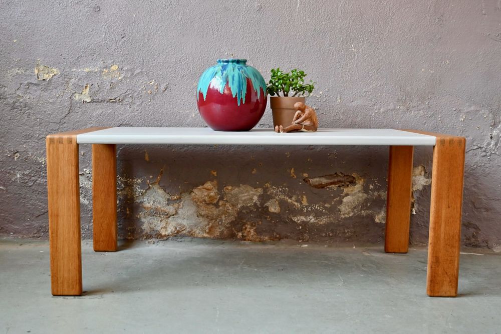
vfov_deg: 31.2
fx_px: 598
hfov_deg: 45.4
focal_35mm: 43
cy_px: 167
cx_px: 250
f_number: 4
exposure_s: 1/125
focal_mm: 43
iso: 1250
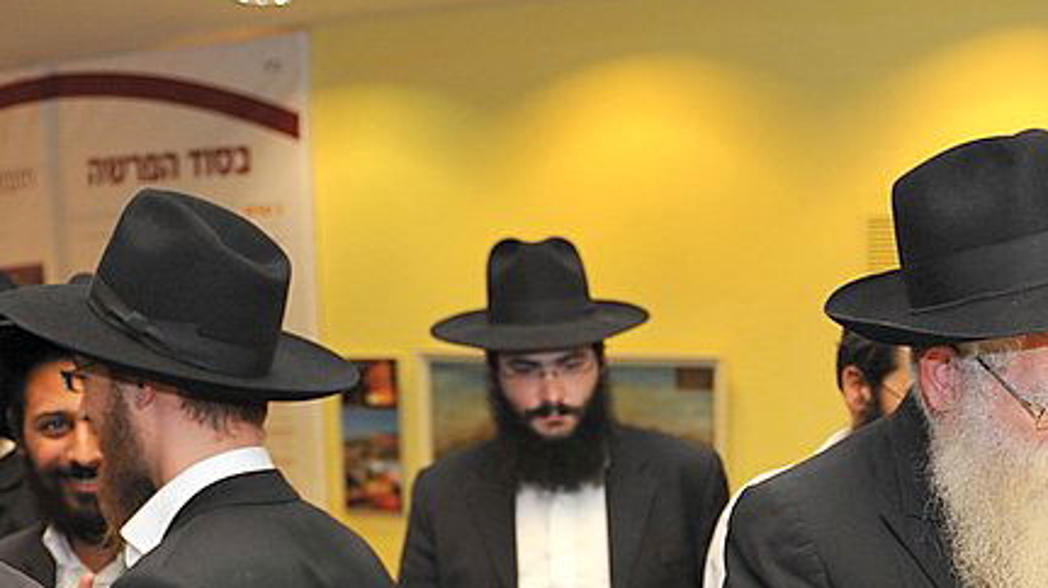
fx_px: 1944
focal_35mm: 70
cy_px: 827
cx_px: 934
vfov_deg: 16.0
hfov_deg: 29.0
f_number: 2.8
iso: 400
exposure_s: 1/100
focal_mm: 24
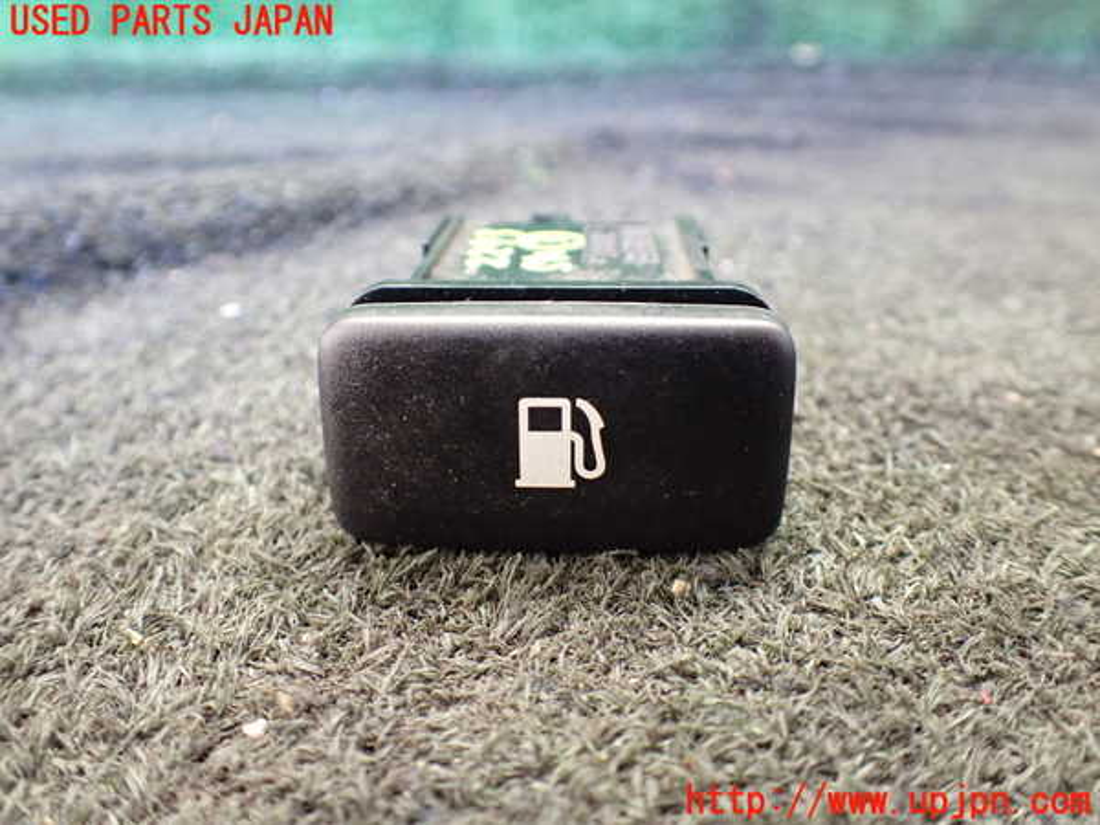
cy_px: 412
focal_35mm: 30
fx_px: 953
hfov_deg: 60.0
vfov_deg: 46.8
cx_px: 550
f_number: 2.3
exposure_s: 1/60
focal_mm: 5.4
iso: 800
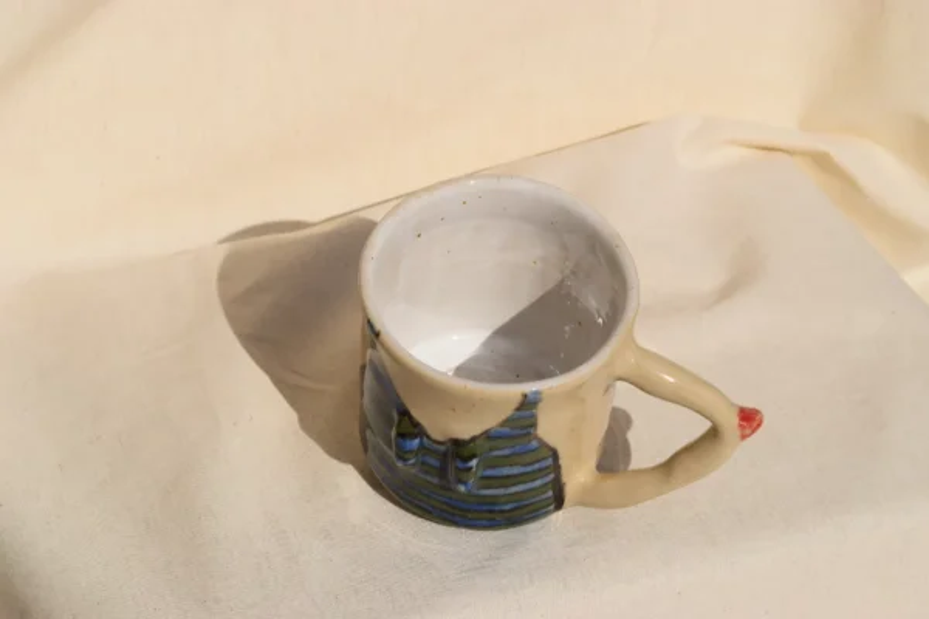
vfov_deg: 16.6
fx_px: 2129
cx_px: 464
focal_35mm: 82
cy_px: 310
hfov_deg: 24.6
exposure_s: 1/640
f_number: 13
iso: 200
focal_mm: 55
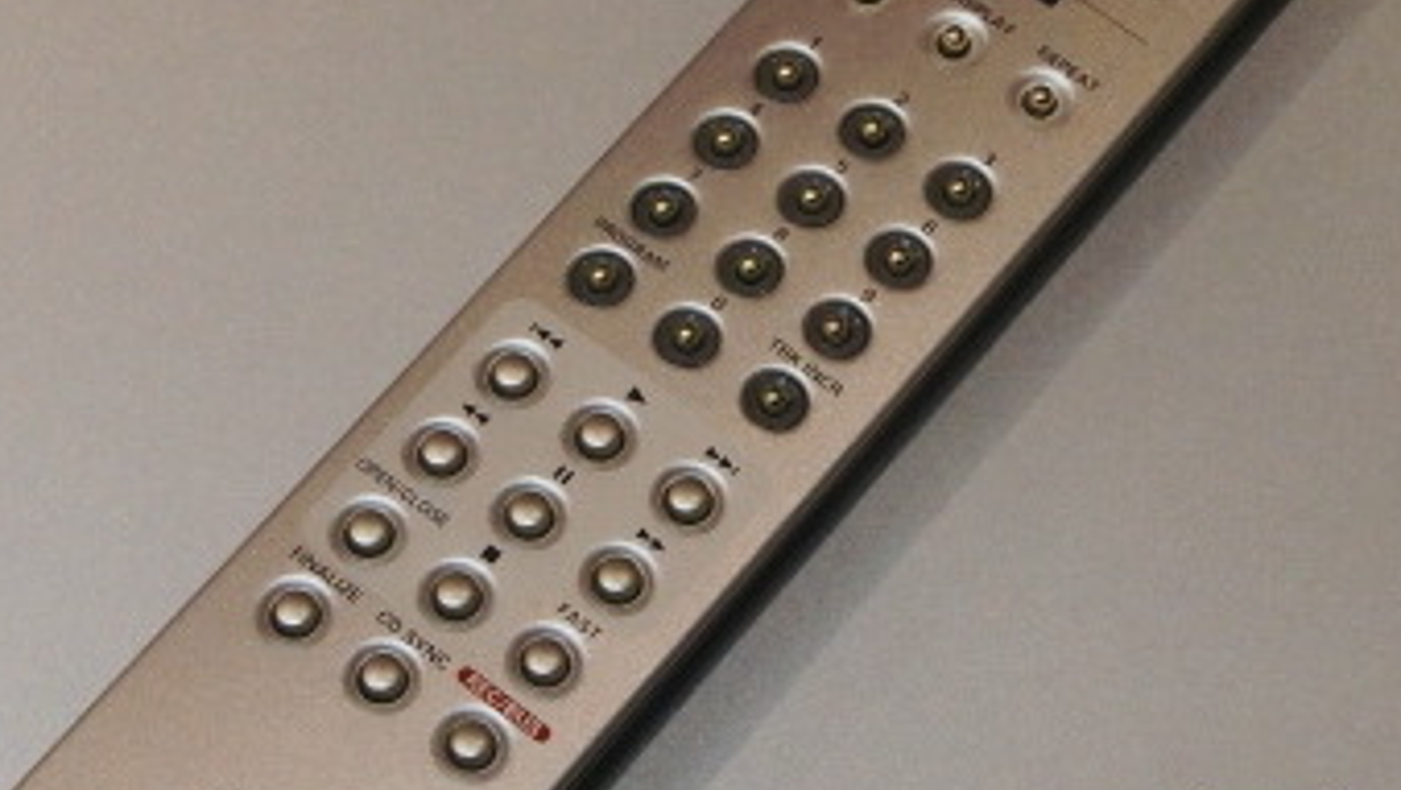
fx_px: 4199
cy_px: 447
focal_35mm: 113
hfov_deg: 18.9
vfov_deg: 10.7
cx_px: 624
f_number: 3.6
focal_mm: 9.8
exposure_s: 1/60
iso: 250
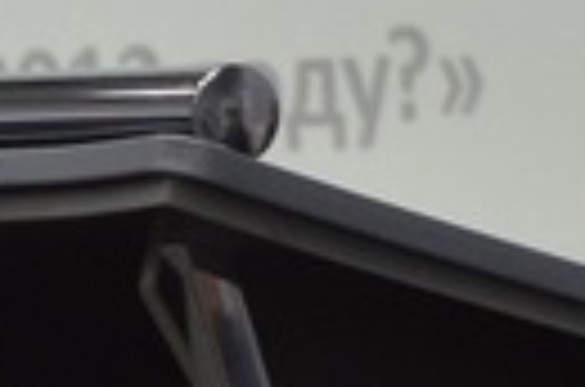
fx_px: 9321
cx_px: 142
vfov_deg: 2.4
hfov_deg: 3.6
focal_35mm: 575
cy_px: -310
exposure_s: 1/30
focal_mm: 52
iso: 400
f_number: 5.6
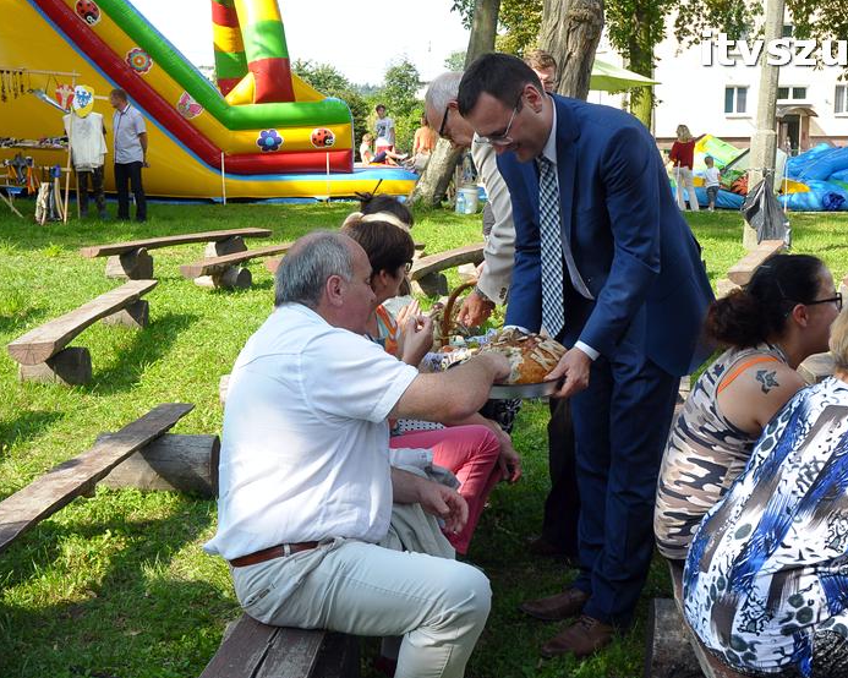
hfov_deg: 39.7
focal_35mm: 47
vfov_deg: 32.4
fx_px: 1169
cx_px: 514
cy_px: 337
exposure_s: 1/320
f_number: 9
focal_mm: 27
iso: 640
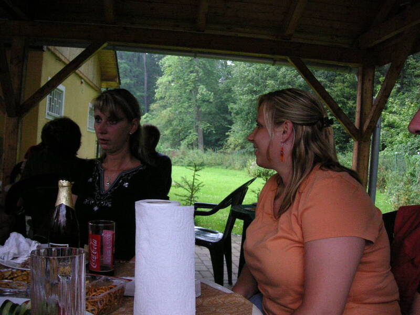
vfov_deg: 38.7
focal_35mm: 37
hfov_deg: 50.1
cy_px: 158
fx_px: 449
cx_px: 210
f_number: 2.8
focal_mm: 6.1
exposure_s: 1/45
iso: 160
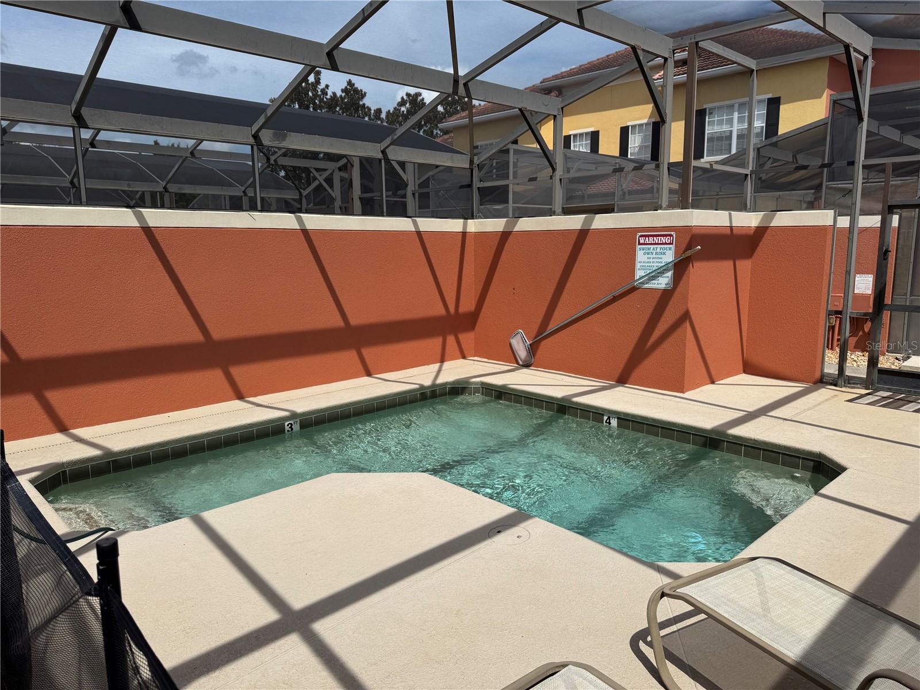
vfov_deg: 56.8
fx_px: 638
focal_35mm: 24
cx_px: 460
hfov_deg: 71.6
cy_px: 345
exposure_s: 1/4950
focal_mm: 6.76
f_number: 1.78
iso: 80
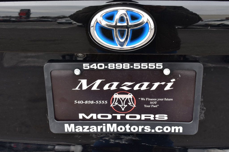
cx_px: 114
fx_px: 277
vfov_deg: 30.8
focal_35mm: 44
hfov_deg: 45.0
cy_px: 76
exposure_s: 1/80
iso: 400
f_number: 9
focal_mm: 29
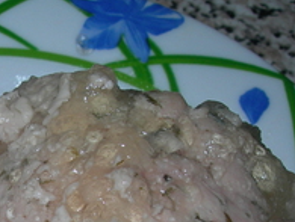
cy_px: 295
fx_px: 914
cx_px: -8
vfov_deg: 13.3
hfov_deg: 17.9
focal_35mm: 107
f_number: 4.8
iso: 50
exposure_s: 1/60.1
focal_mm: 7.8
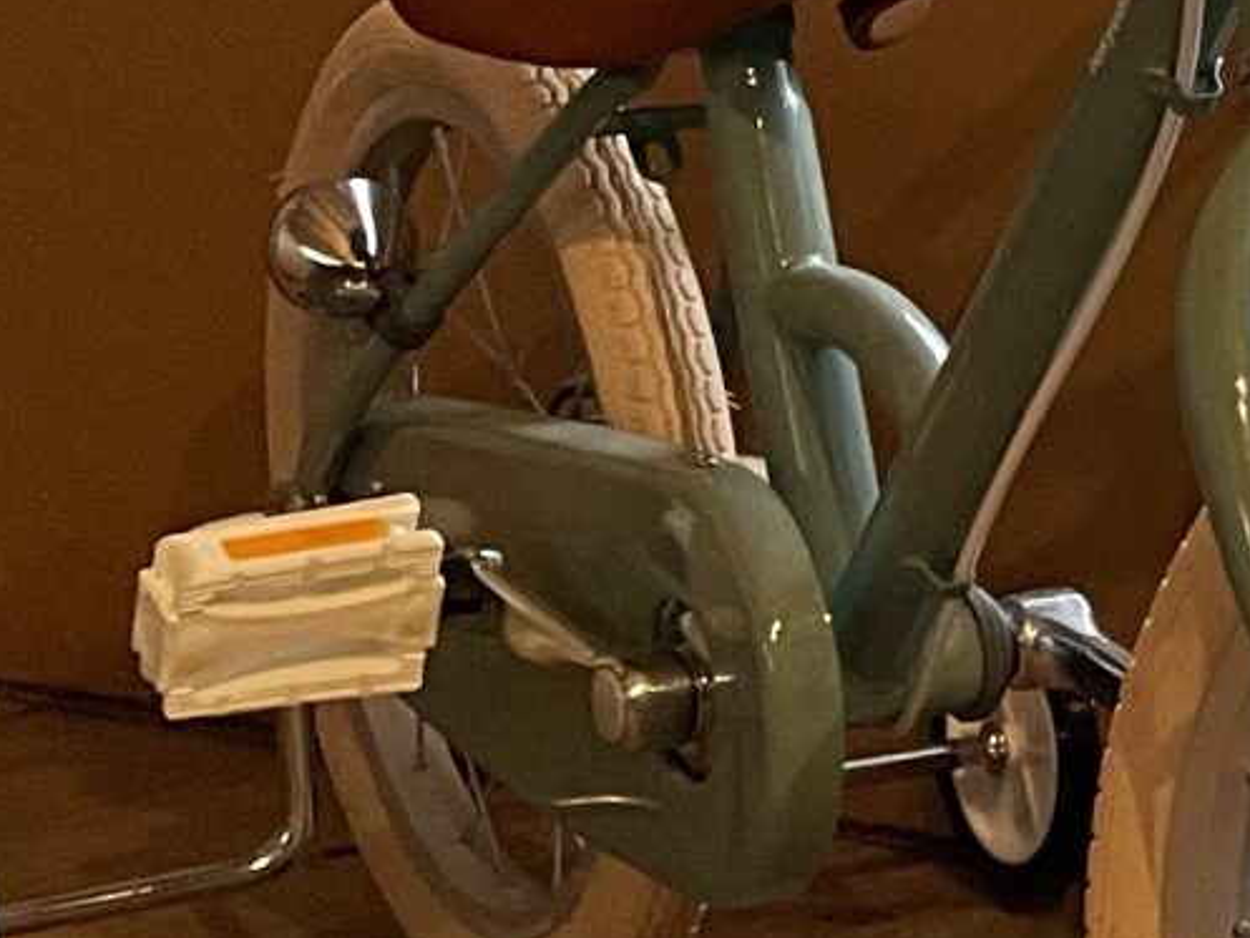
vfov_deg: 11.1
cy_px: 289
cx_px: 2845
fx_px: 4840
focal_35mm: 134
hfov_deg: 12.2
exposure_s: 1/97
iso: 125
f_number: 1.6
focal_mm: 4.2
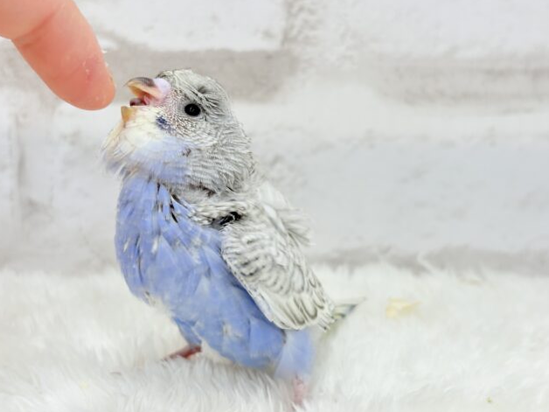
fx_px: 841
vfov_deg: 27.5
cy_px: 206
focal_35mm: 53
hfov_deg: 36.2
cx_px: 274
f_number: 1.6
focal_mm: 5.96
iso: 64
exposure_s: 1/100
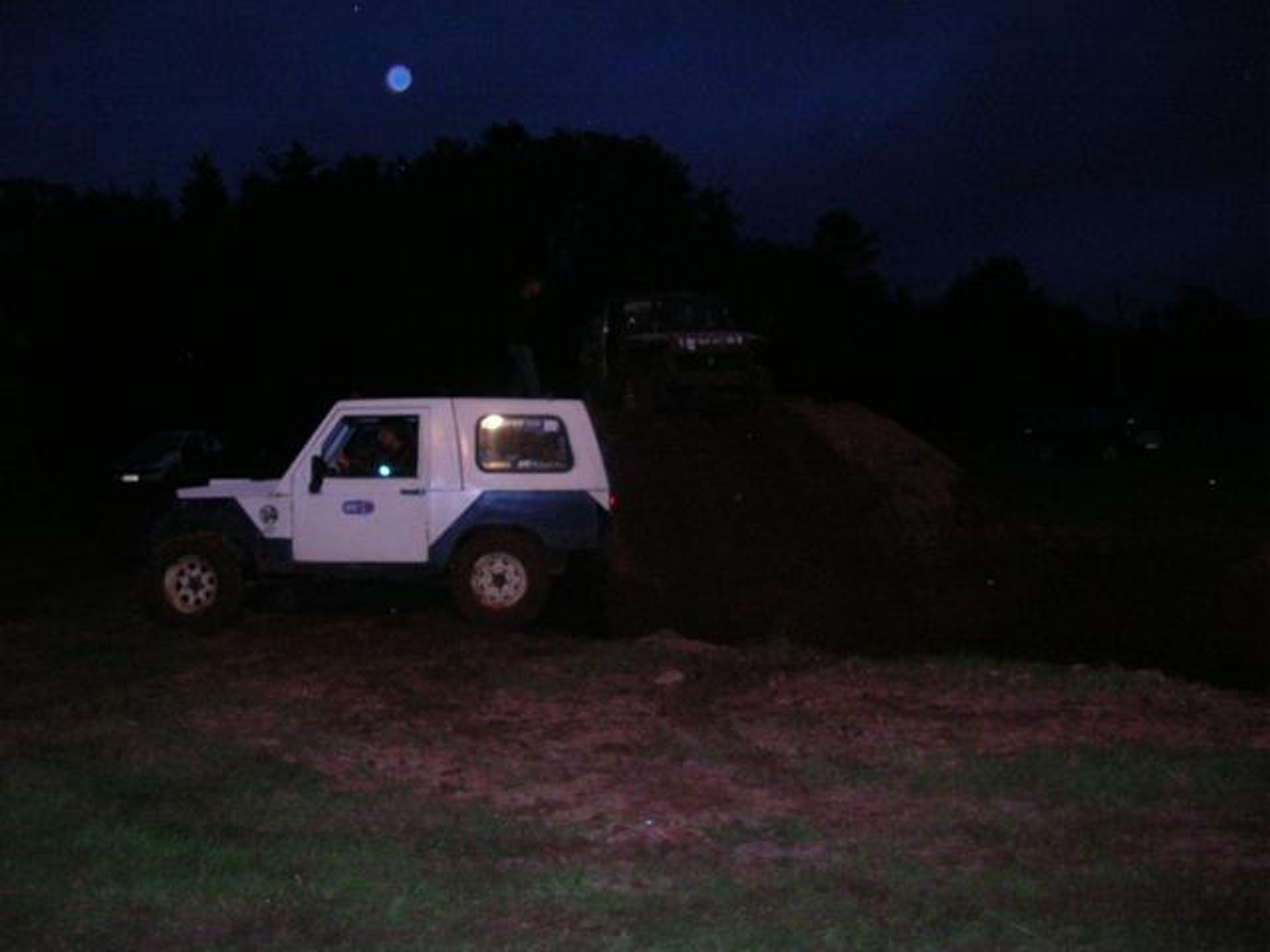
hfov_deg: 52.6
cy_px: 476
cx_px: 635
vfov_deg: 40.7
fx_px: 1284
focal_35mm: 35
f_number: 2.8
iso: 200
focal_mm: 5.8
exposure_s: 1/60.1
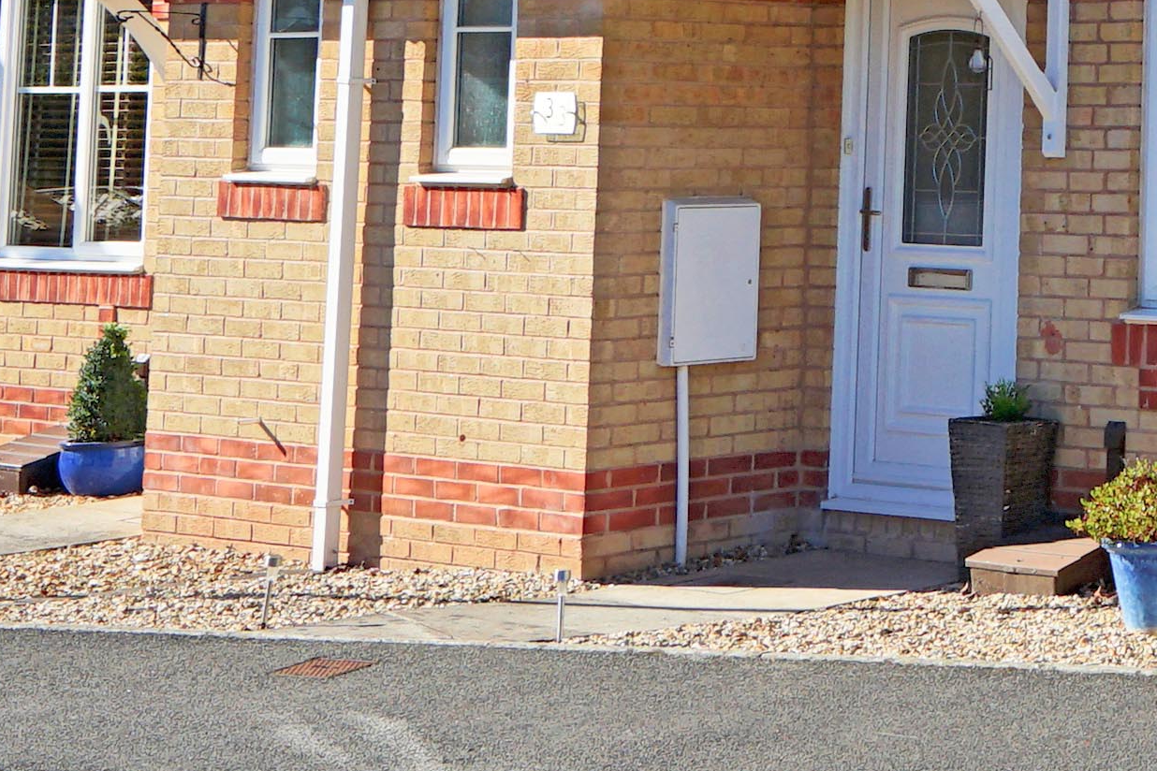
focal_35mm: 86
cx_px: 1711
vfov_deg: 15.3
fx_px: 2764
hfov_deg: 20.4
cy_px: -173
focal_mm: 18
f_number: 11
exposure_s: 1/125
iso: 100
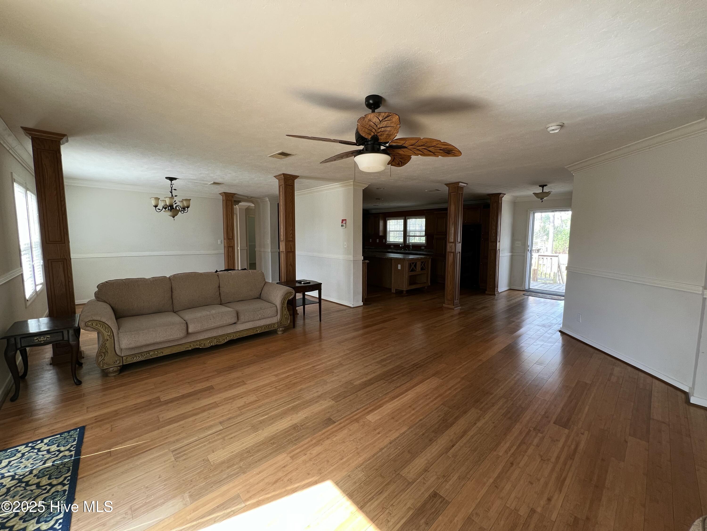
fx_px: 266
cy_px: 266
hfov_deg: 106.2
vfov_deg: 89.9
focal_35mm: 13
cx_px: 354
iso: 64
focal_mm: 1.57
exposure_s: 1/99
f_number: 1.8
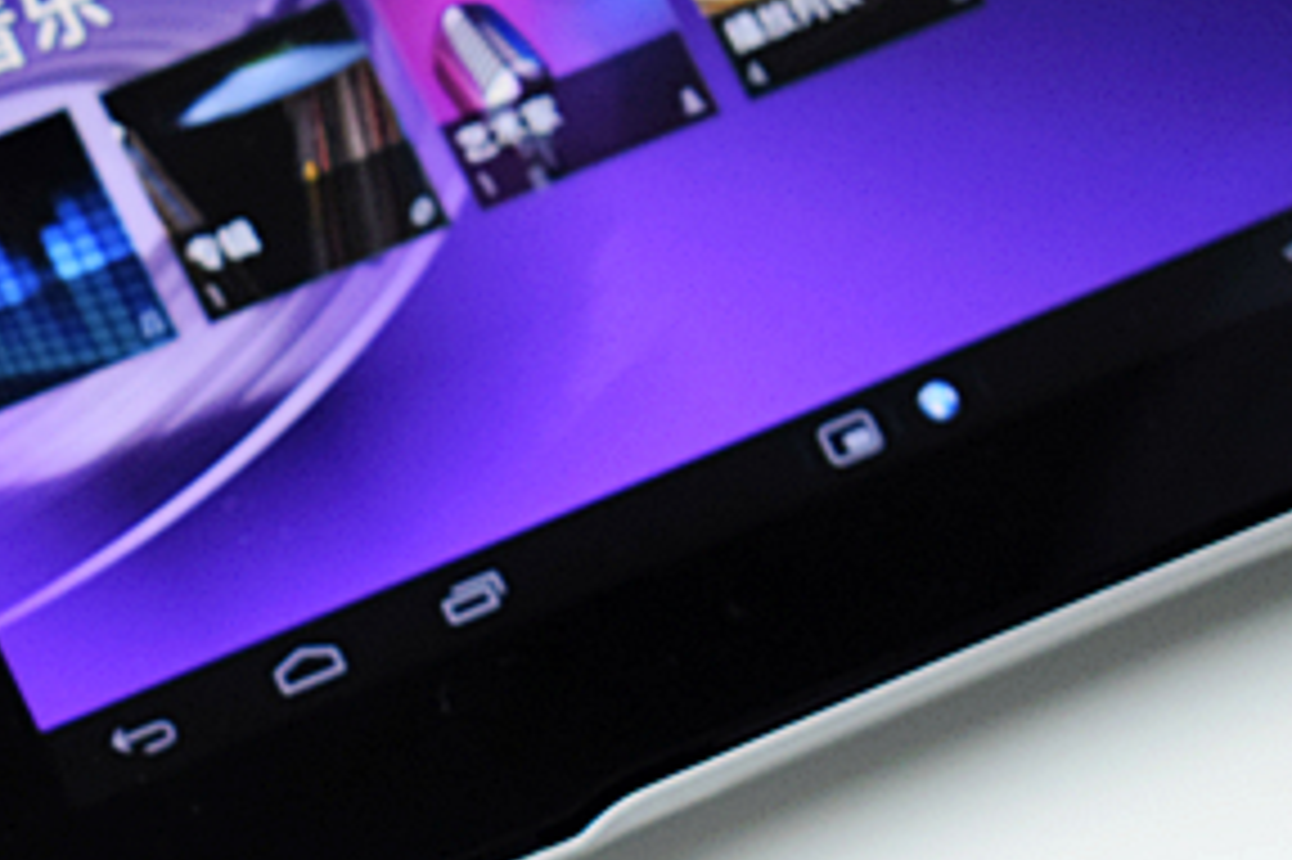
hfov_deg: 9.7
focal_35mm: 209
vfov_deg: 6.5
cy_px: 966
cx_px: -365
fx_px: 7496
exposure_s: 1/160
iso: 1600
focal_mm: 50
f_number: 6.3
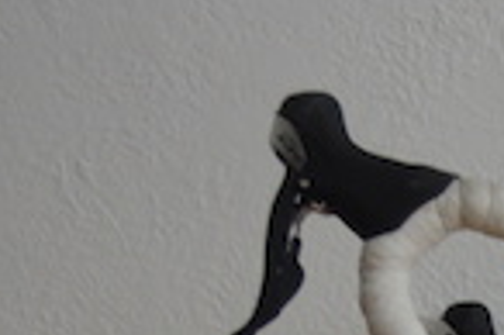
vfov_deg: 7.0
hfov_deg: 10.3
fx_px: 2531
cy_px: 886
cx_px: 1094
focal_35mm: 181
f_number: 5
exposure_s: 1/5
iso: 800
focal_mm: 22
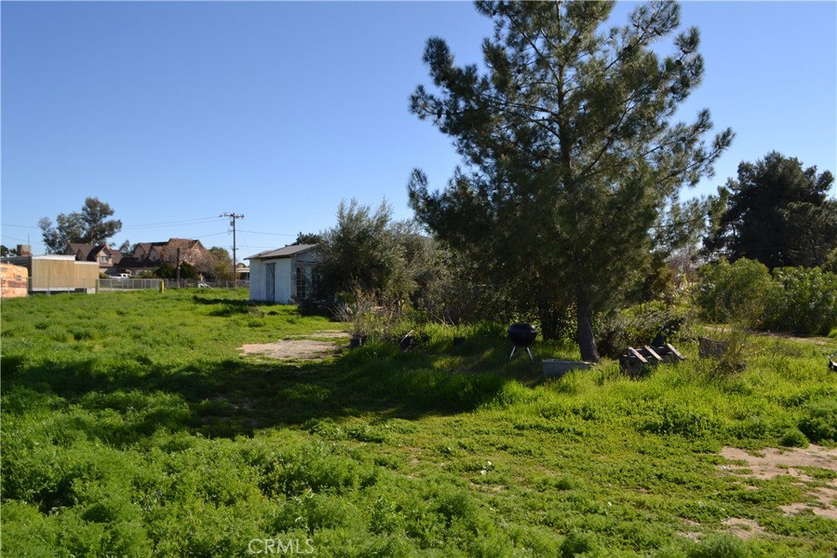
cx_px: 418
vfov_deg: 47.9
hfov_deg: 67.4
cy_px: 279
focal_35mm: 27
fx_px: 628
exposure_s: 1/200
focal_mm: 18
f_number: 7.1
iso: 100
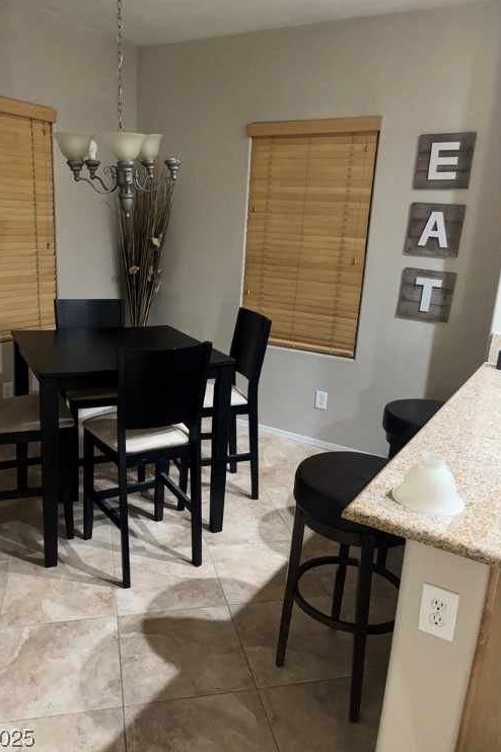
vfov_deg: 65.5
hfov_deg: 46.3
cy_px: 371
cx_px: 223
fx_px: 585
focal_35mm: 28
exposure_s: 1/30
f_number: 1.6
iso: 640
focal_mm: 5.96
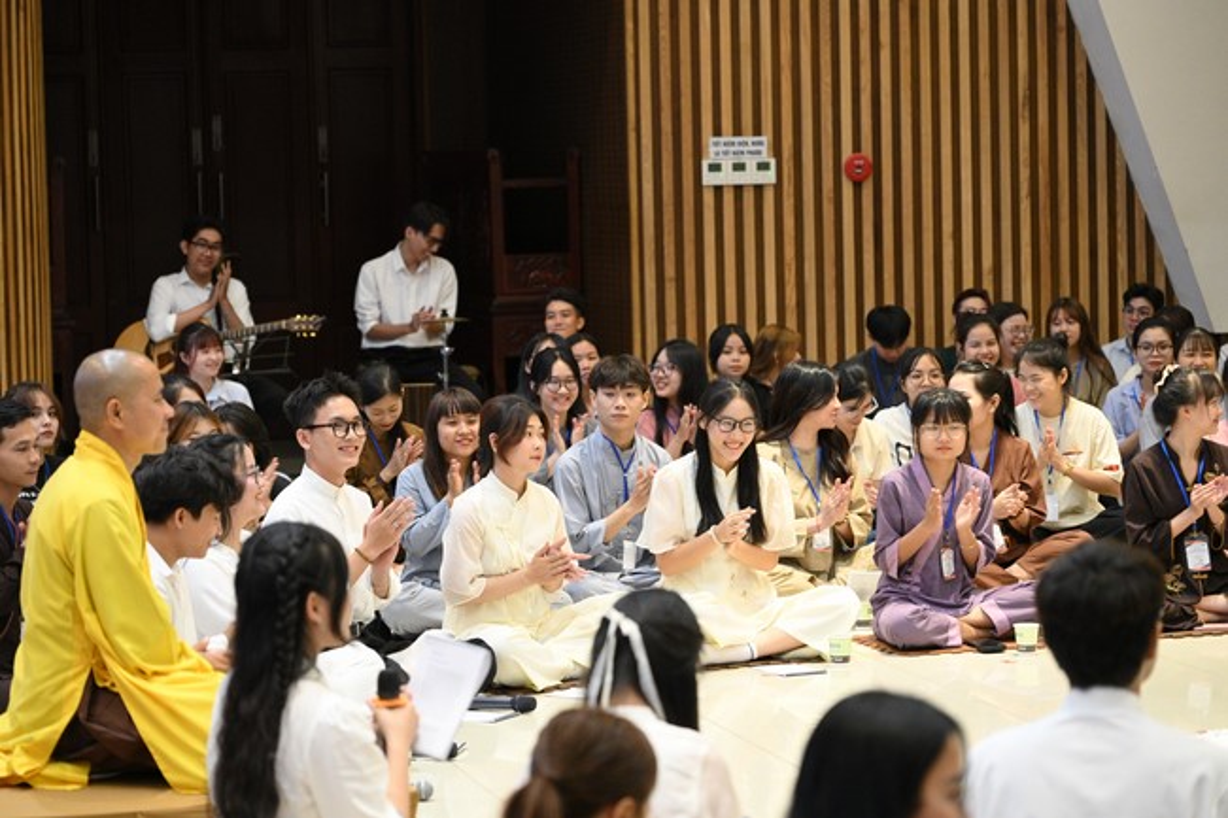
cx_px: 614
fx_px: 3478
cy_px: 409
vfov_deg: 13.4
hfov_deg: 20.0
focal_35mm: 102
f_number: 4
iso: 5000
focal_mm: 102
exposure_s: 1/200
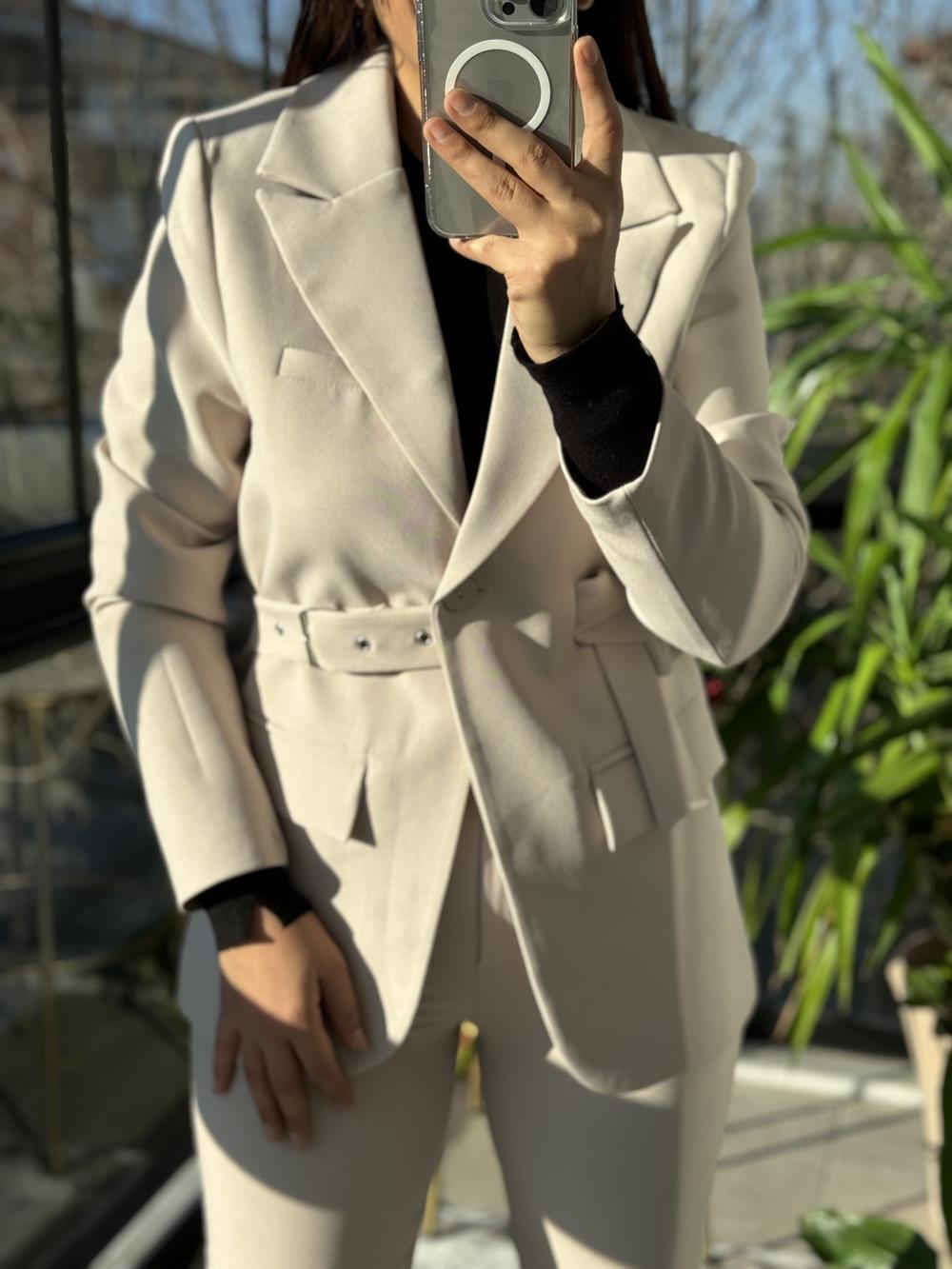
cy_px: 634
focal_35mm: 48
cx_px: 476
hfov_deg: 30.3
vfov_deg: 39.7
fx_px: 1760
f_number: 1.78
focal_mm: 6.86
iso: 64
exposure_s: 1/1094
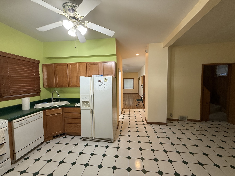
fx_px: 95
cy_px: 88
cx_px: 118
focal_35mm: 14
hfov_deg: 102.1
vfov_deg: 85.7
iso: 200
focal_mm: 2.22
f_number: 2.2
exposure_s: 1/60
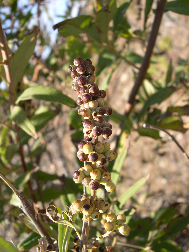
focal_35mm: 38
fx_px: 277
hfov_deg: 37.7
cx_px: 94
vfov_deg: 49.0
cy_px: 126
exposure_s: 1/91
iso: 100
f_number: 7.6
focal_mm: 8
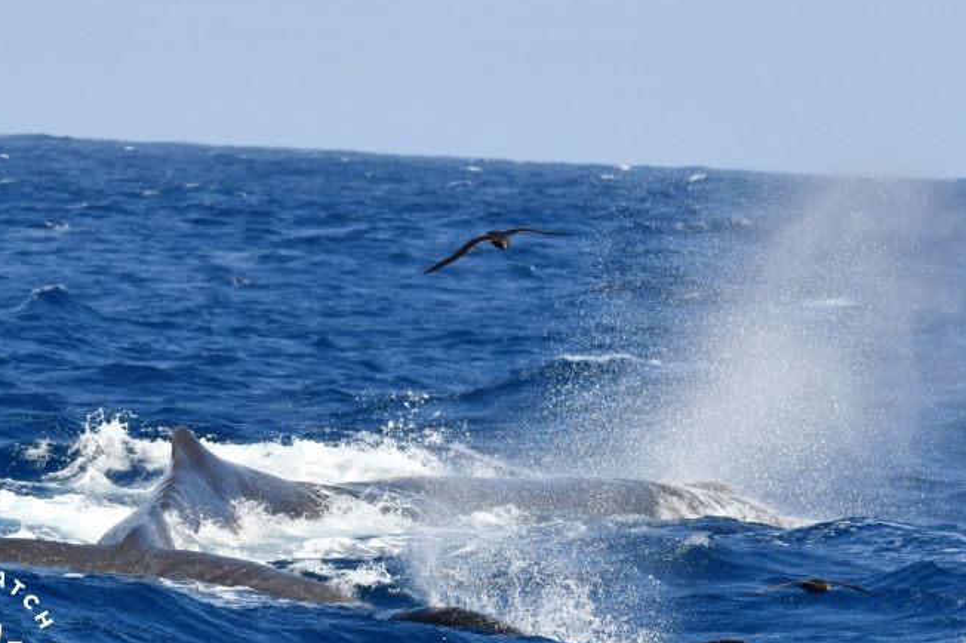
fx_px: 7402
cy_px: 387
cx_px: 436
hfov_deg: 7.5
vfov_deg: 5.0
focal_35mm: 276
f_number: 8
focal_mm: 150
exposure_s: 1/2000
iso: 400
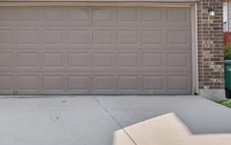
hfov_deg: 29.9
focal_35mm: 67
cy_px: 18
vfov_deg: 19.1
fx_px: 422
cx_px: 47
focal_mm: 32
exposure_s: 1/250
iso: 200
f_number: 8
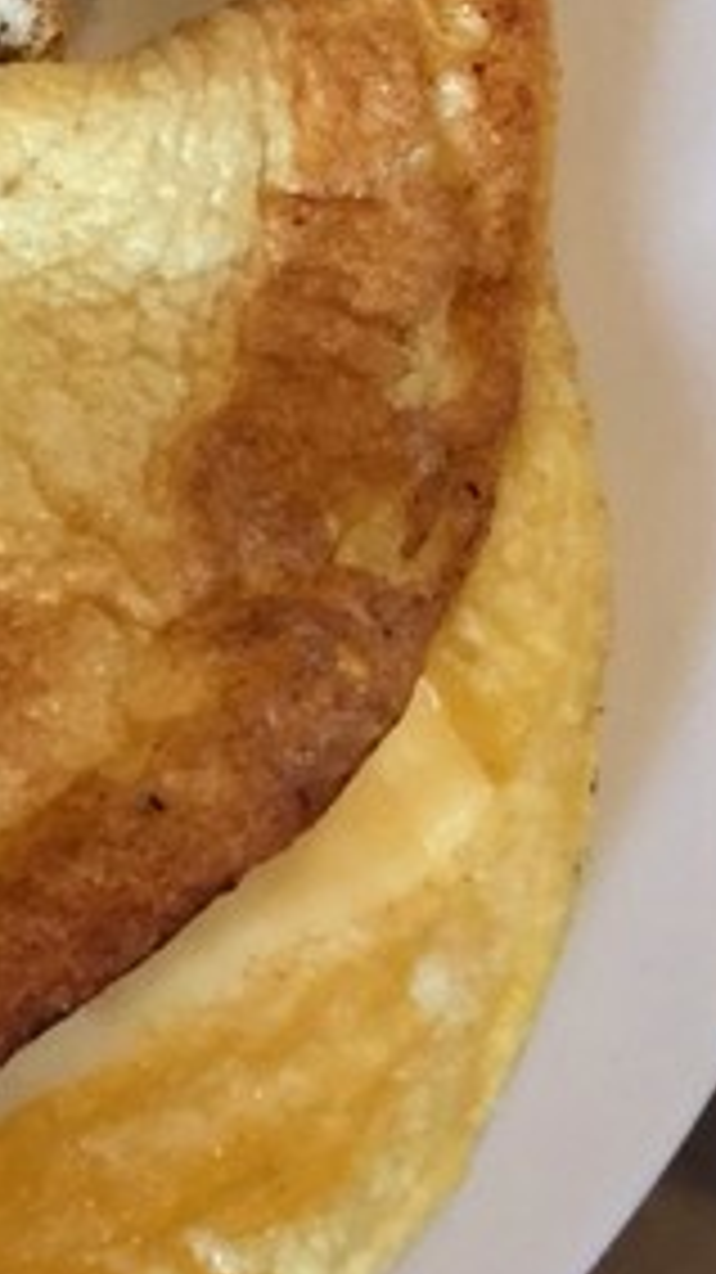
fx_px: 3074
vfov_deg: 22.9
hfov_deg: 11.0
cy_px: 171
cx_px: -1054
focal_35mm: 91
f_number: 2.2
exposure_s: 1/33
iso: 160
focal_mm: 4.15
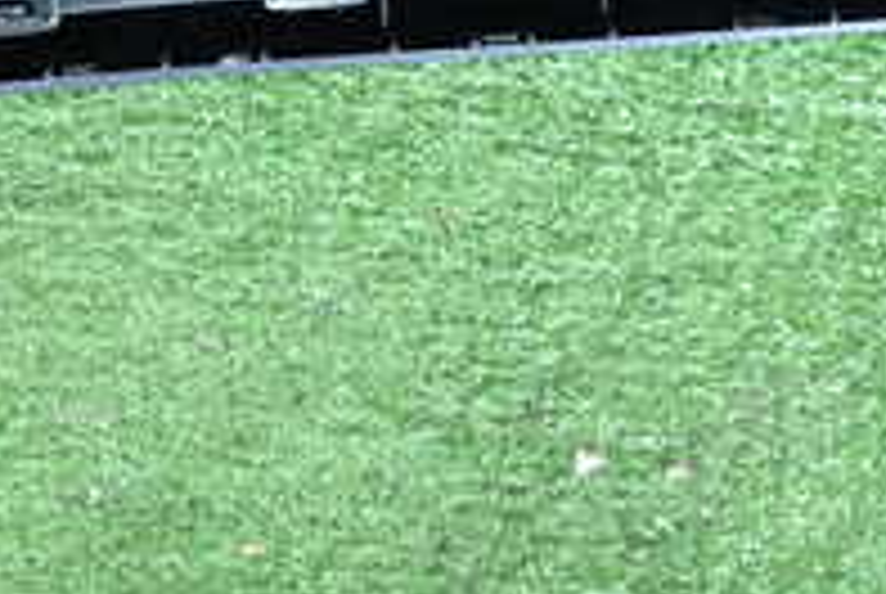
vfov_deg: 16.2
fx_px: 1947
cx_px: 463
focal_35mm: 79
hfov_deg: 25.6
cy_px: -220
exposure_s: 1/30
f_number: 2
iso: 200
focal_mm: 4.5
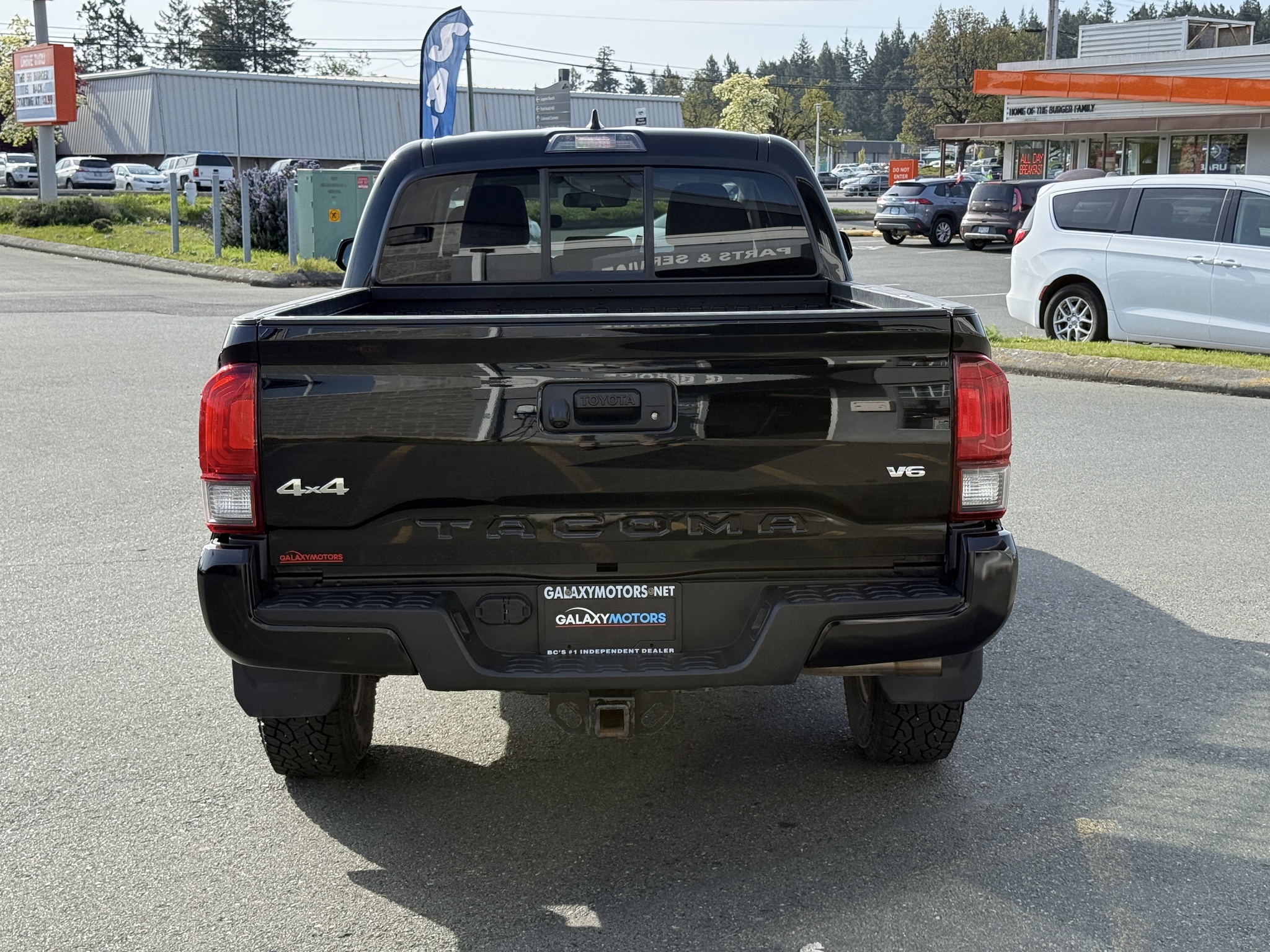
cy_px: 476
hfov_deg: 39.7
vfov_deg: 30.3
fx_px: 1761
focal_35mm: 48
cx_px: 635
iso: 80
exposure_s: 1/1795
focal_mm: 6.76
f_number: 1.78
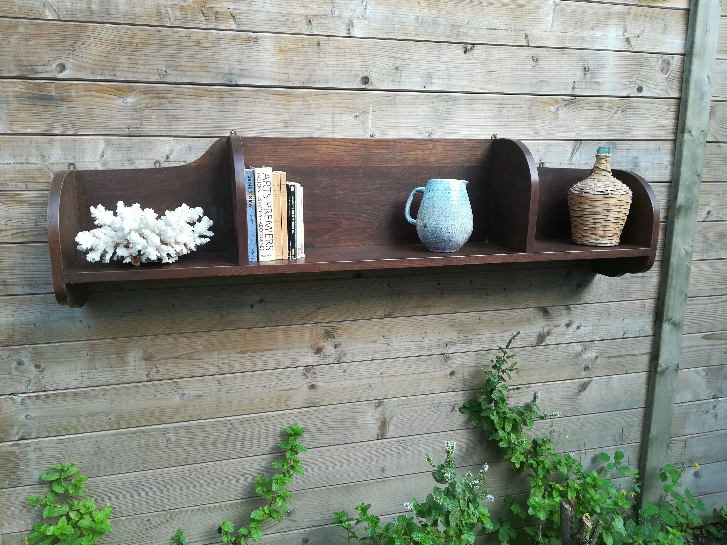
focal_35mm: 26
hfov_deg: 67.3
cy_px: 272
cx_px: 364
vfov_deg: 53.1
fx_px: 546
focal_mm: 3.83
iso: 64
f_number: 2.2
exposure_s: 1/40
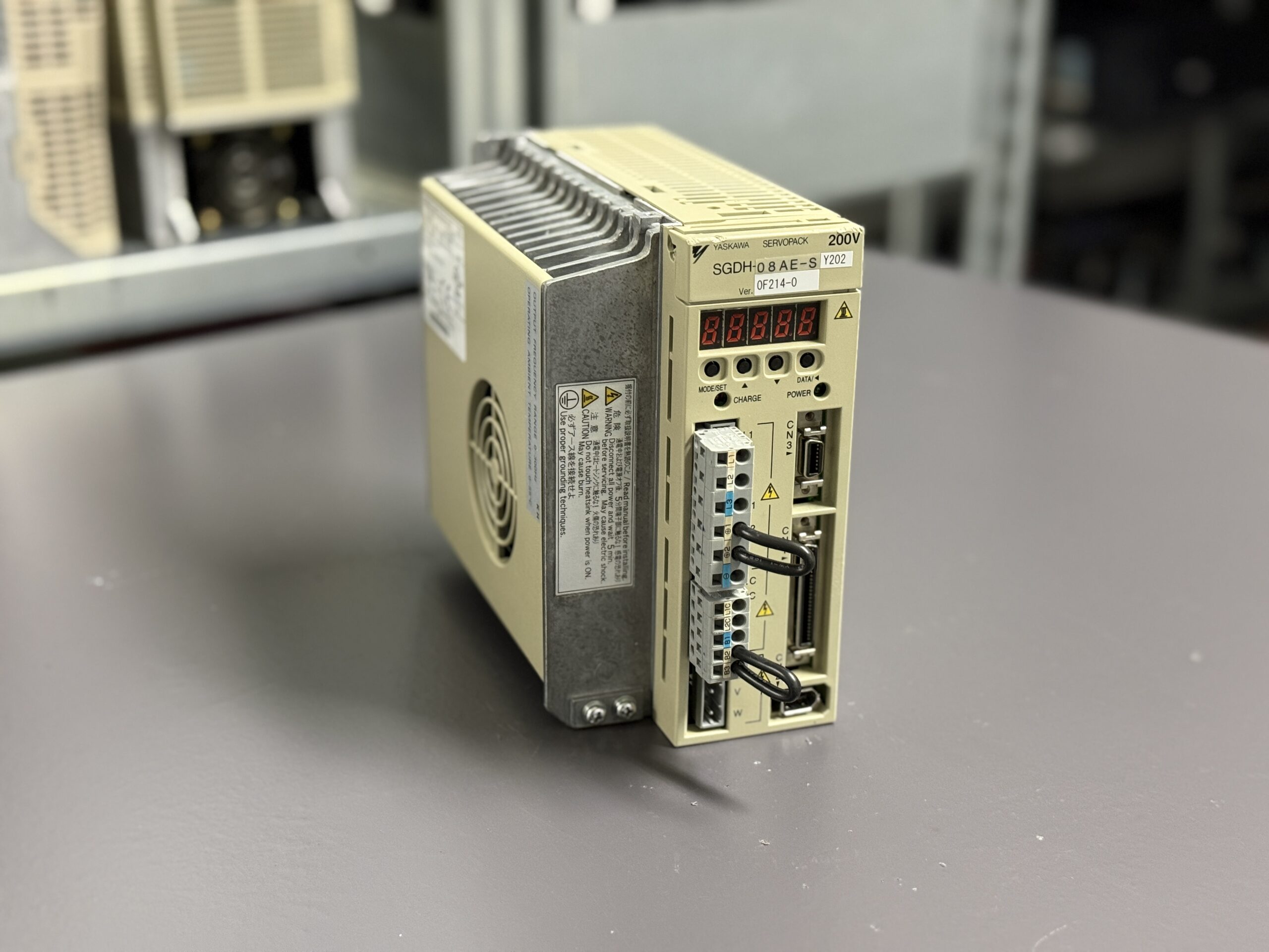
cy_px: 476
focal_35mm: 48
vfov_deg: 30.3
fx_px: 1760
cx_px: 634
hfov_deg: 39.7
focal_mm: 6.76
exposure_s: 1/33
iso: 320
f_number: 1.78
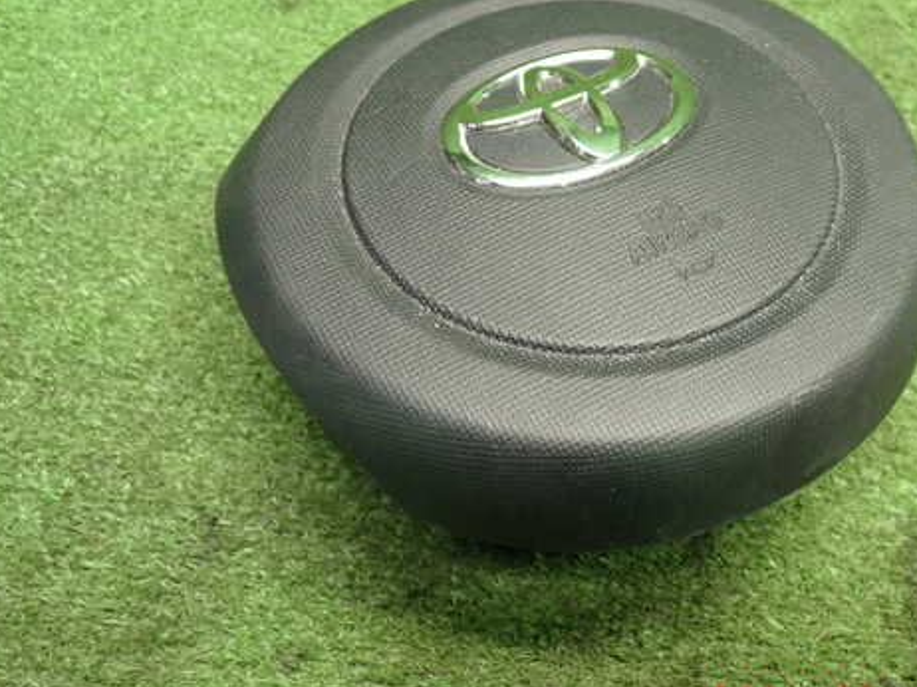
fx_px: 1033
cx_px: 570
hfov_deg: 47.5
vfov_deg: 36.7
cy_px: 284
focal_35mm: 39
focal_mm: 5.4
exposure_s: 1/30
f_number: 2.3
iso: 320
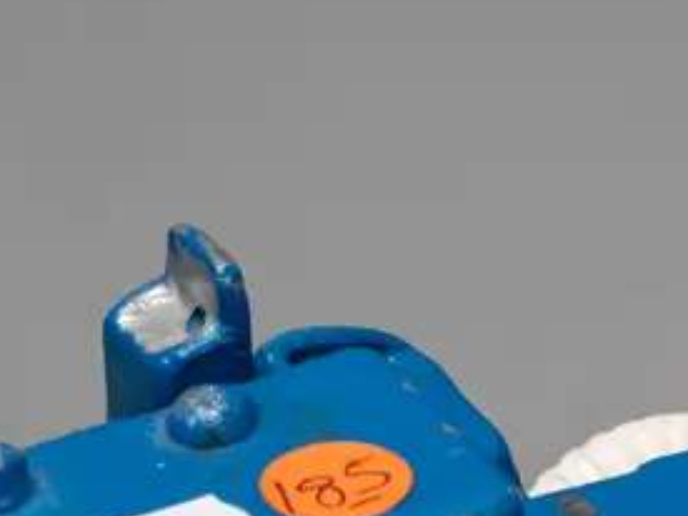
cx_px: 746
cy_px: 604
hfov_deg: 9.1
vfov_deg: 6.8
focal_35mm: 216
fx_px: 4291
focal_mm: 29
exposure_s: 1/200
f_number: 5.6
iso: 3200
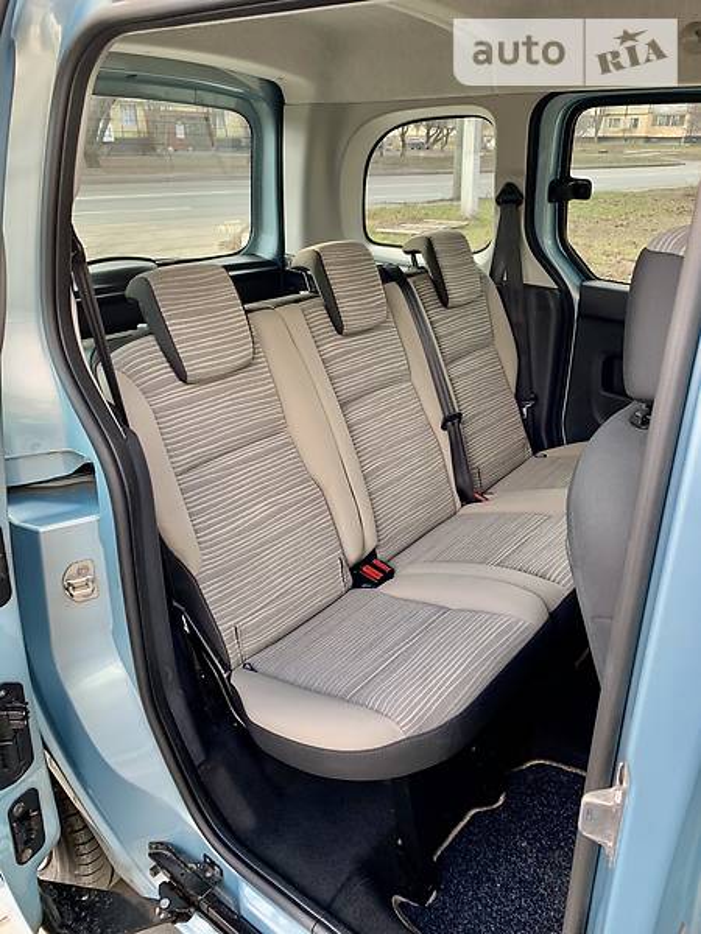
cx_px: 350
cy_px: 467
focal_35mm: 26
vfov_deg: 67.3
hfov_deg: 53.1
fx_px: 702
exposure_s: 1/121
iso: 50
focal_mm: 4.2
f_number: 1.8
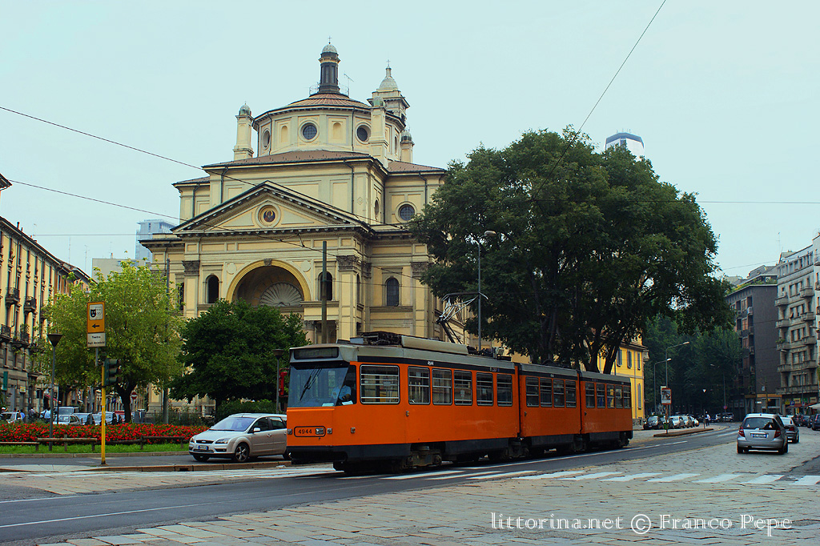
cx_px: 410
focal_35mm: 45
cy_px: 273
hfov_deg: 43.6
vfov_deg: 29.8
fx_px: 1025
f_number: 6.3
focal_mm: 30
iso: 200
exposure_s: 1/320
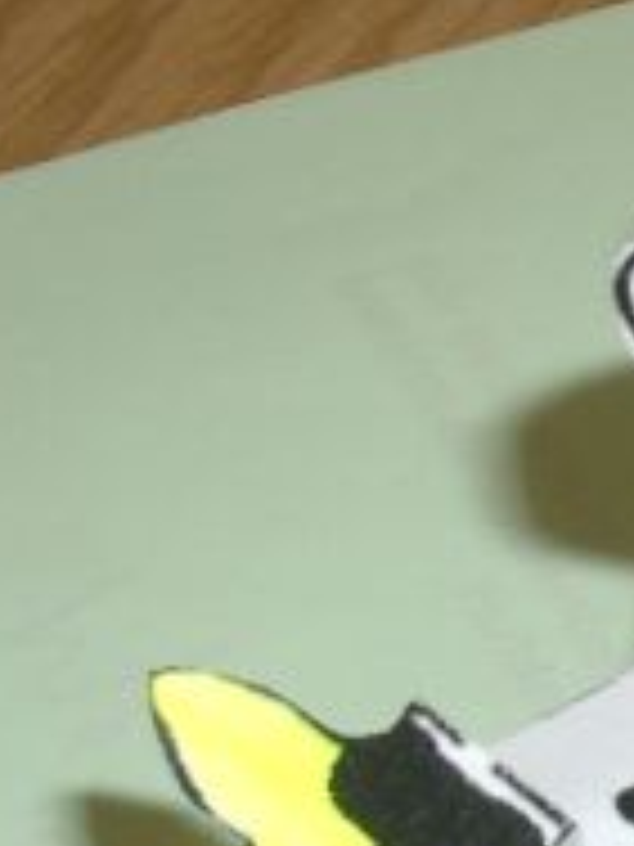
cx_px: 1093
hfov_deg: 6.9
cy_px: 702
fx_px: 5153
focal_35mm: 211
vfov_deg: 9.4
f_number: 5.6
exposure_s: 1/40
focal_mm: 10.2
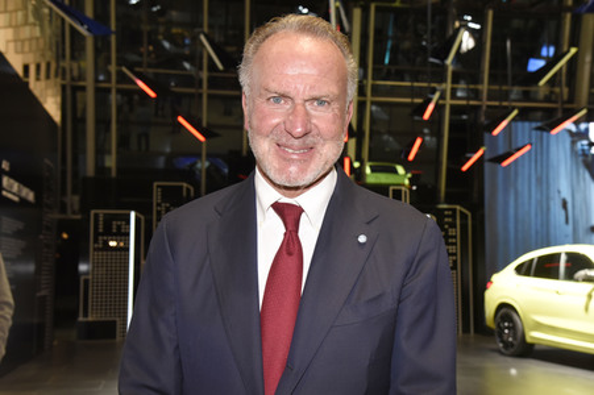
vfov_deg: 30.5
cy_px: 198
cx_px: 297
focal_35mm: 44
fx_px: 725
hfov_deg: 44.5
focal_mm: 44
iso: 2500
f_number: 6.3
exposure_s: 1/80
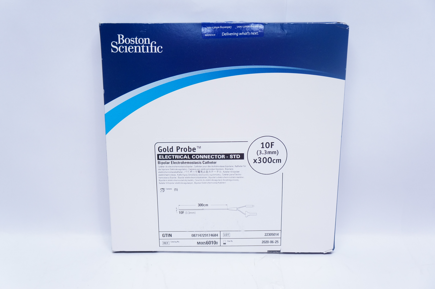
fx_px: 453
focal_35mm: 38
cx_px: 218
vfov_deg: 35.4
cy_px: 144
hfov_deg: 51.3
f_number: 4
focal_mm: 25
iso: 800
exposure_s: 1/125
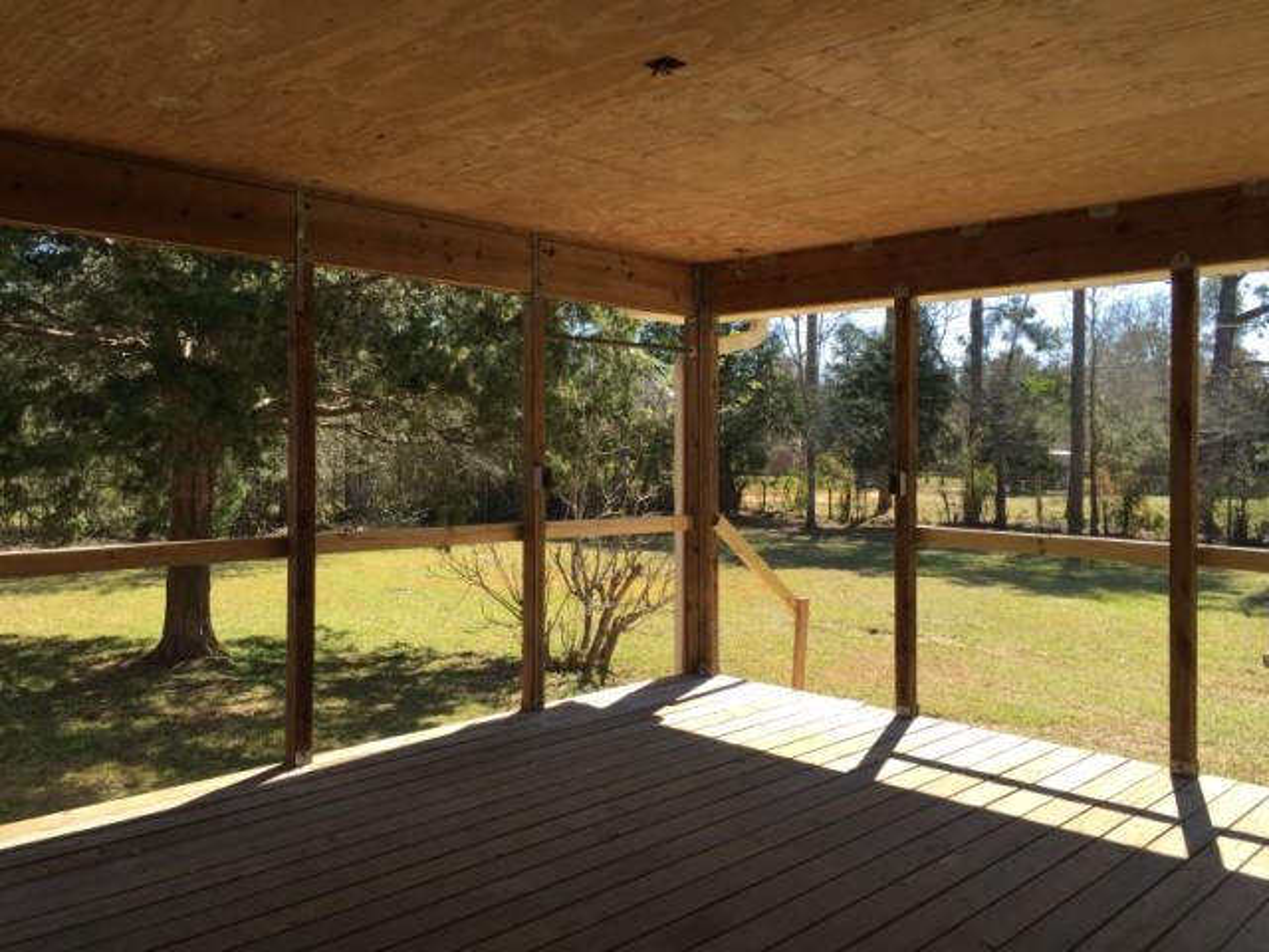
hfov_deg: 61.7
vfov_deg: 48.2
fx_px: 1063
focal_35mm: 29
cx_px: 634
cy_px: 476
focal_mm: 4.15
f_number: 2.2
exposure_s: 1/682
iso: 32
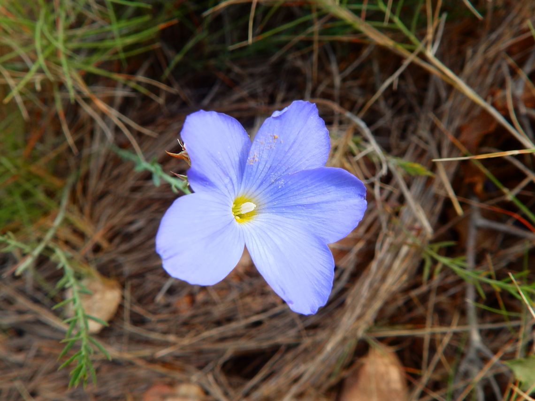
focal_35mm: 32
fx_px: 495
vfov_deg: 44.2
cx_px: 268
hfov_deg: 56.8
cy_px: 200
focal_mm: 5.7
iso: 80
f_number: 4
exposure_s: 1/160
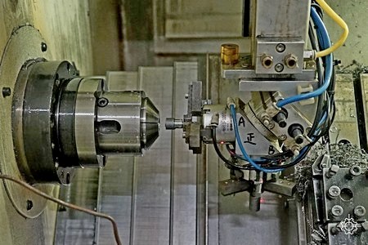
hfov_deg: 60.3
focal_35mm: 31
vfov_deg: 42.3
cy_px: 122
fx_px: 317
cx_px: 184
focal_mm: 31
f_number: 3.5
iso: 8000
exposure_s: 1/160
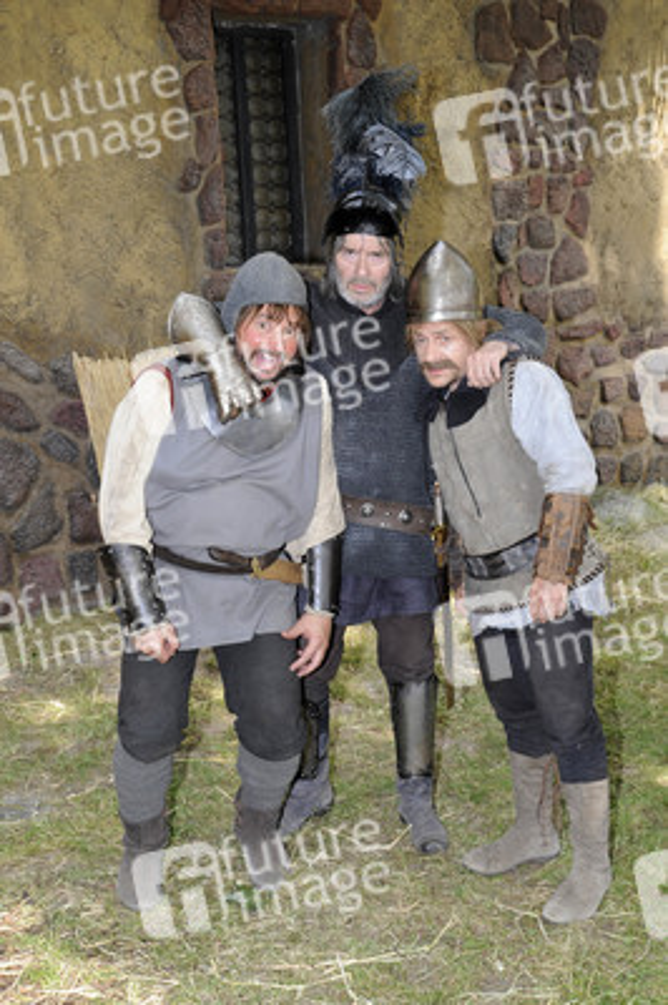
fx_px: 1338
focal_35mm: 48
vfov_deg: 41.1
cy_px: 502
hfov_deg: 28.0
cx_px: 334
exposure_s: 1/200
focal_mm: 48
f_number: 8
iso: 400
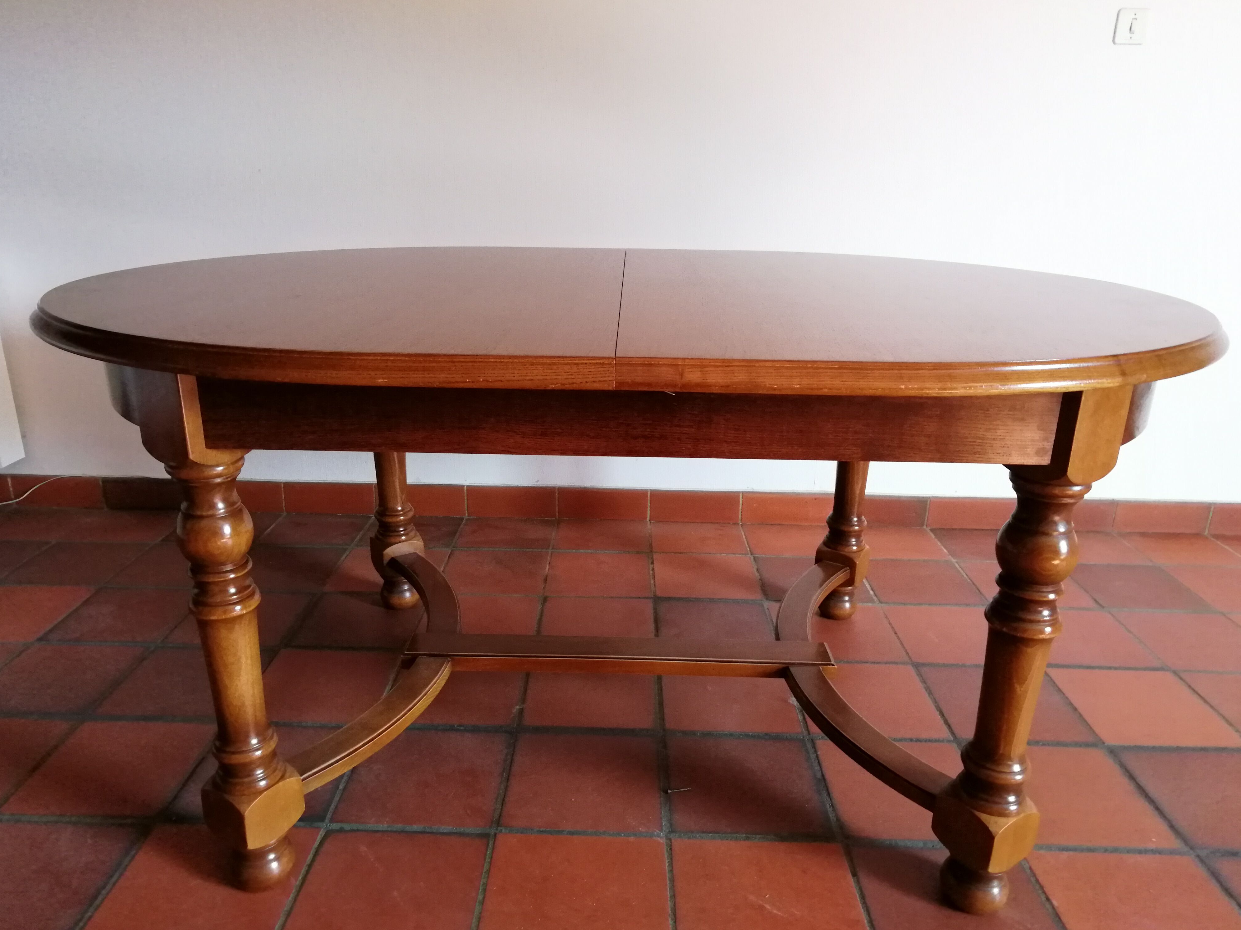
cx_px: 600
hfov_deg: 69.4
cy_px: 473
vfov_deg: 54.9
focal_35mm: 25
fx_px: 896
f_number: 2.2
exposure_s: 1/50
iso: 100
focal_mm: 2.38
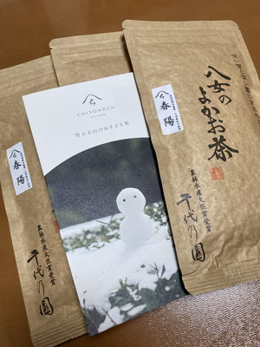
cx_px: 130
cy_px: 174
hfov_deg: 49.7
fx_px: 280
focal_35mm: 28
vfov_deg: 63.4
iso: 80
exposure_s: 1/50
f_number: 1.8
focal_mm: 3.99
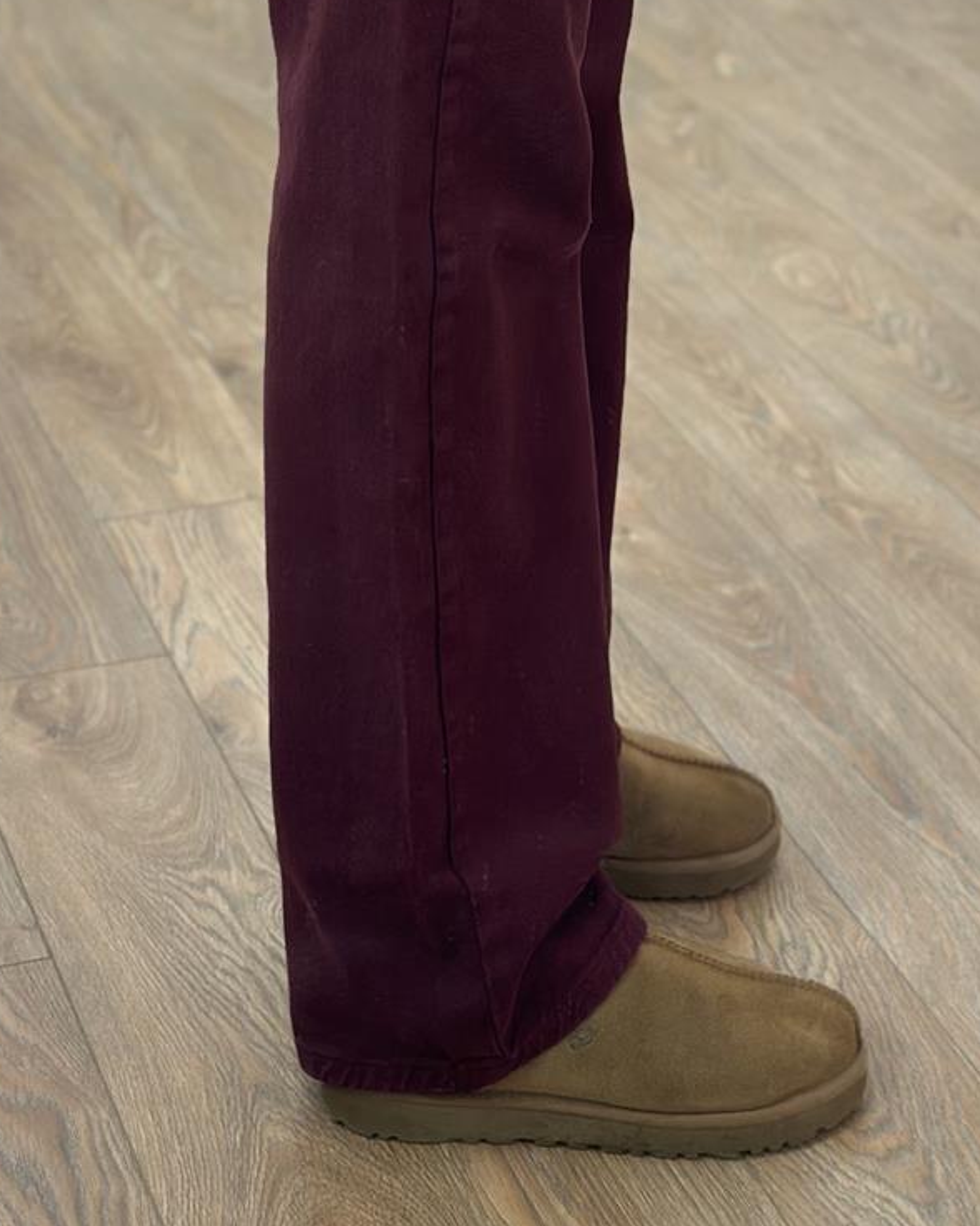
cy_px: -23
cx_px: 495
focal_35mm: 102
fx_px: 3698
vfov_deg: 18.3
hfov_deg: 15.1
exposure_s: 1/100
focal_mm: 6.86
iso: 80
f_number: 1.78
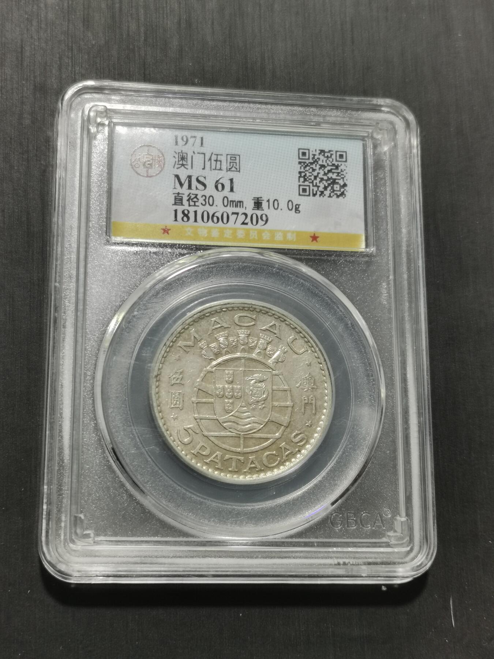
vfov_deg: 34.3
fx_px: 1066
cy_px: 330
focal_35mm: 56
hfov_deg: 26.1
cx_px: 247
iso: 100
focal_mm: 5.58
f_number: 1.8
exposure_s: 1/120
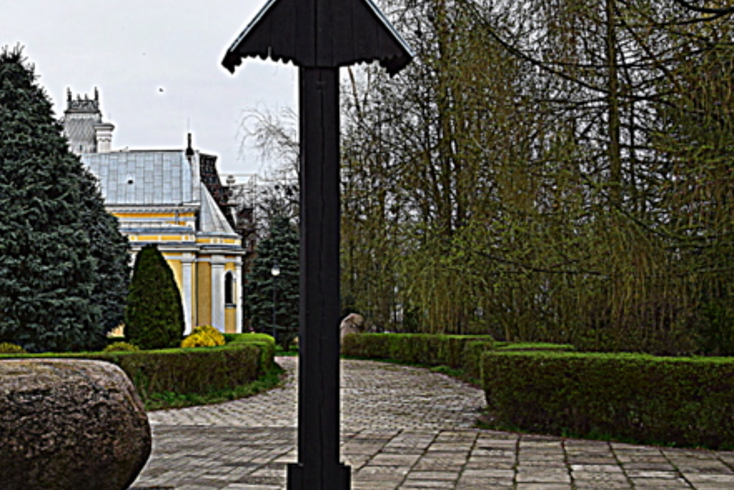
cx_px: 98
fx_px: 999
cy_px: 292
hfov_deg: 38.1
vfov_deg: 27.5
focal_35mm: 49
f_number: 10
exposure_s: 1/160
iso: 400
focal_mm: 18
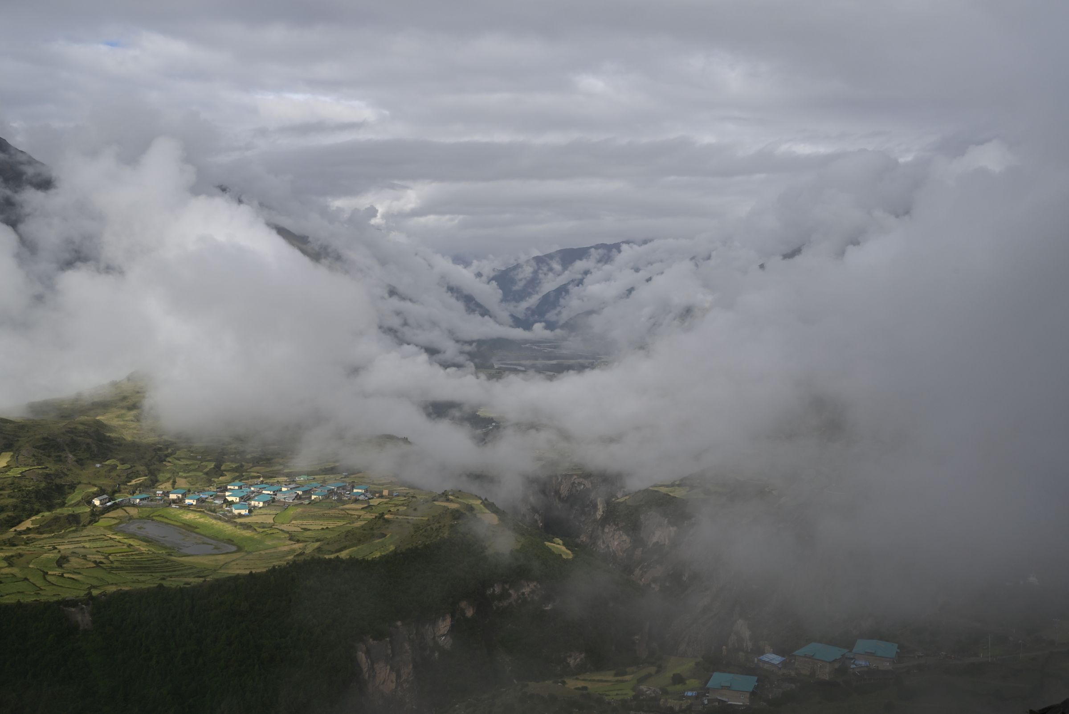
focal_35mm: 40
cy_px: 357
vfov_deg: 33.4
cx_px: 534
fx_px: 1188
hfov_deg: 48.4
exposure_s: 1/250
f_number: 11
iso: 140
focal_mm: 40
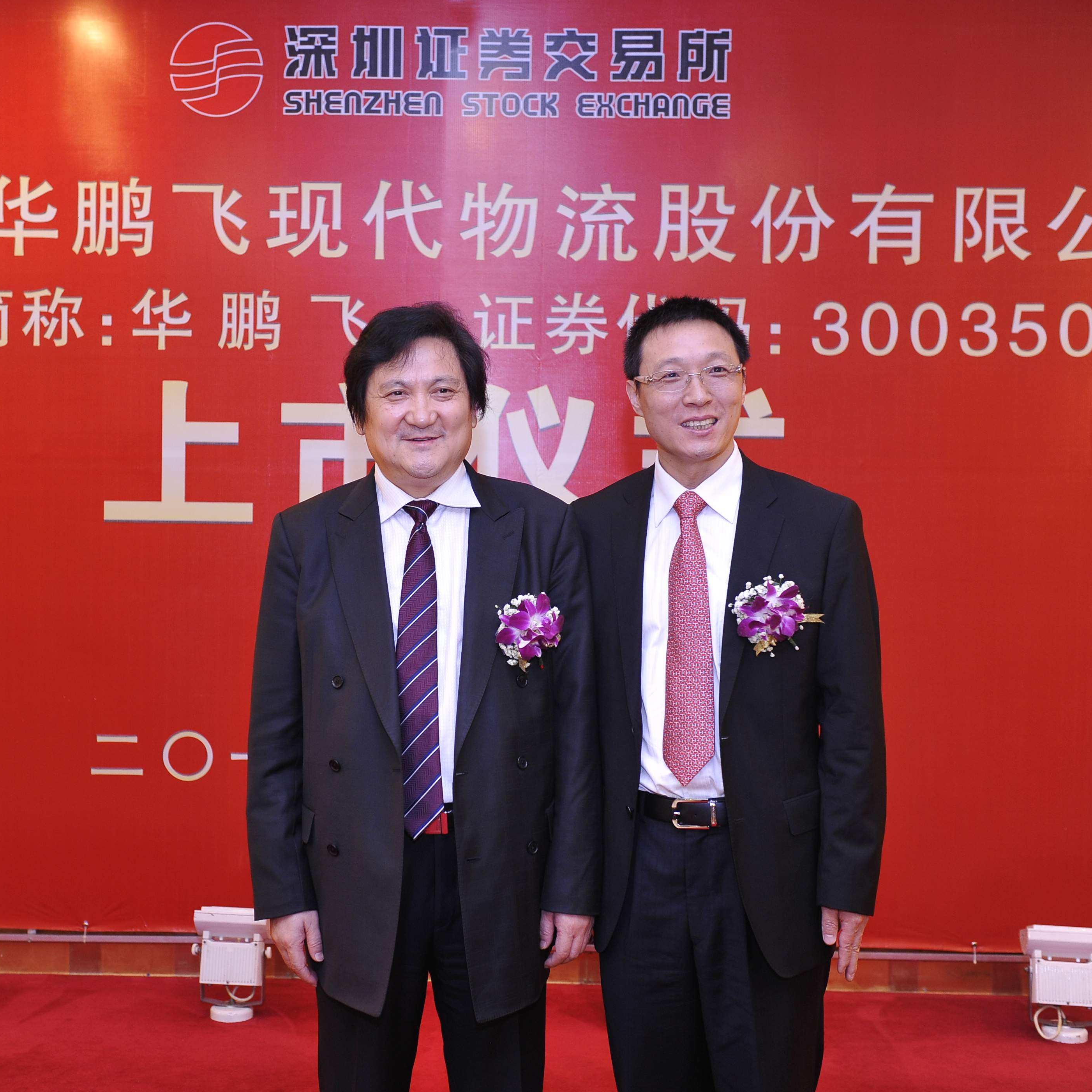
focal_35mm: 49
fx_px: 1749
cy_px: 543
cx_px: 439
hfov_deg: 34.6
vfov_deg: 34.7
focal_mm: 38
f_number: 4
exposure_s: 1/80
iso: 800
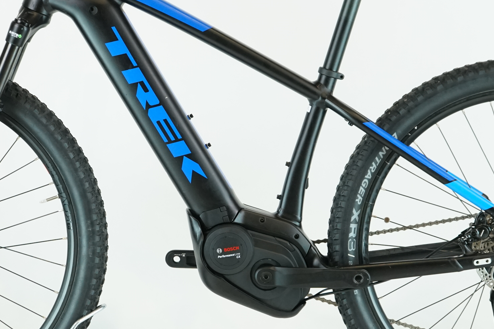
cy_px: 156
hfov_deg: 15.8
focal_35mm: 130
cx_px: 217
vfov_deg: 10.5
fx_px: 1784
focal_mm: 64
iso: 1600
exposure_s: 1/200
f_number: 5.6
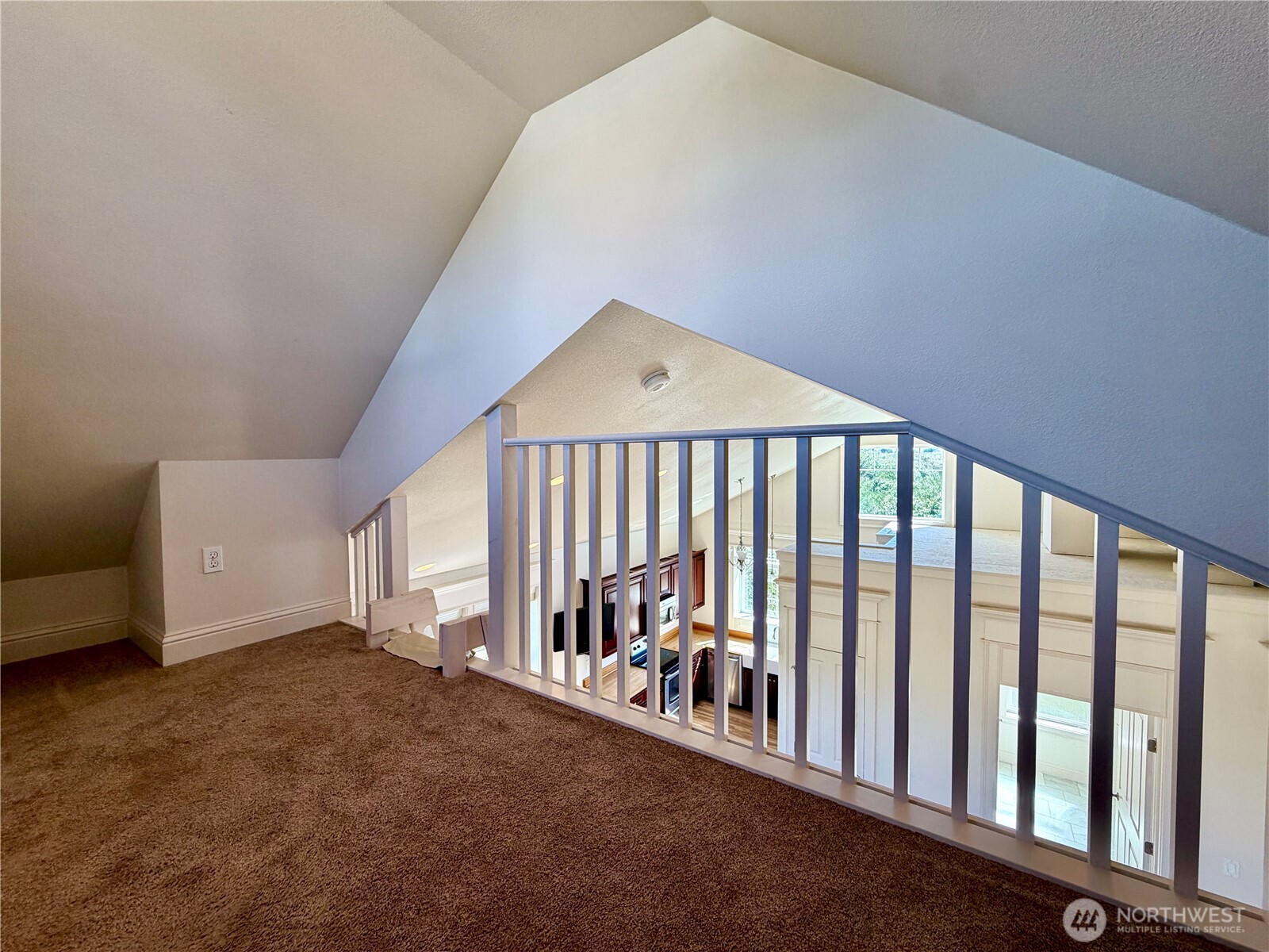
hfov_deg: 102.1
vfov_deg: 85.7
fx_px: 513
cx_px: 634
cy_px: 476
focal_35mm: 14
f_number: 2.2
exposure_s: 1/120
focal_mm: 2.22
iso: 80
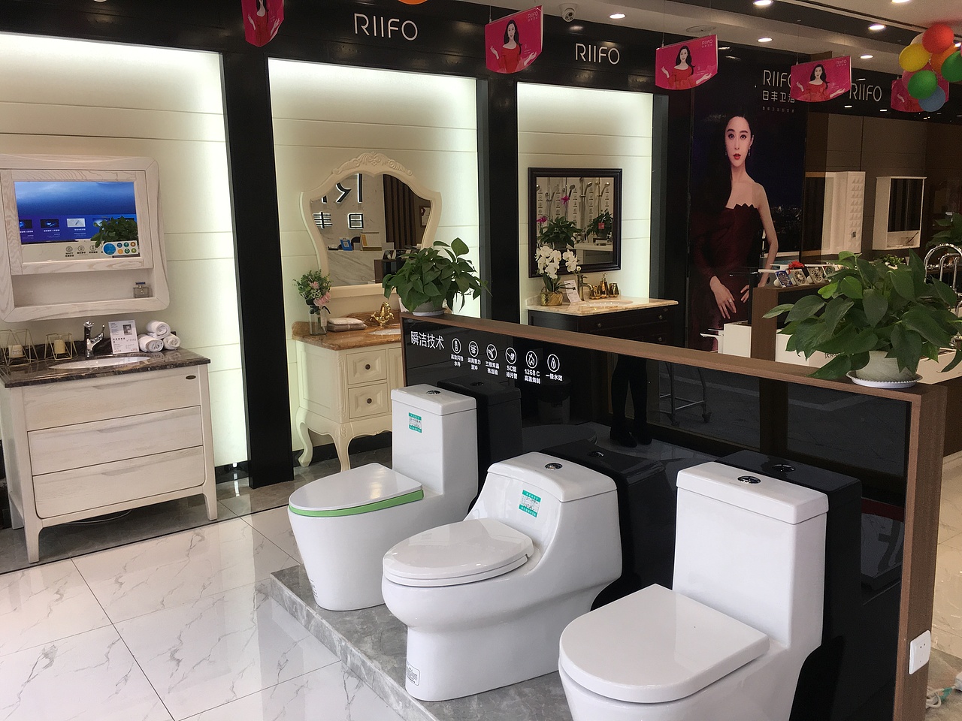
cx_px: 481
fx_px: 806
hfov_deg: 61.7
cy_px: 360
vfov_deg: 48.2
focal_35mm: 29
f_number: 2.2
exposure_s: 1/100
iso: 32
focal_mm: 4.15
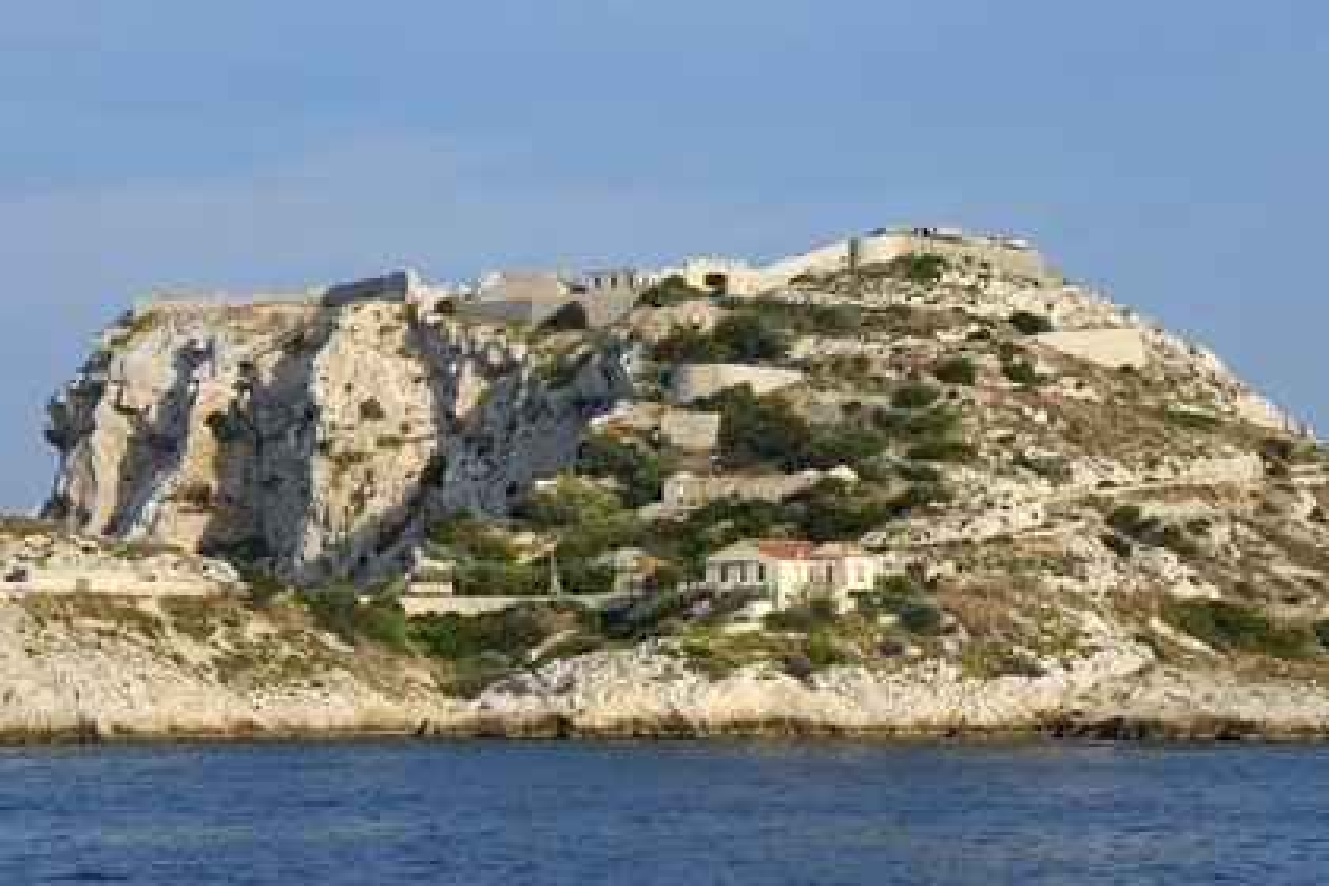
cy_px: 443
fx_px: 4614
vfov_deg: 11.0
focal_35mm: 125
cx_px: 664
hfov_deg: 16.4
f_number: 7.1
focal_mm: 125
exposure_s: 1/800
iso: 200
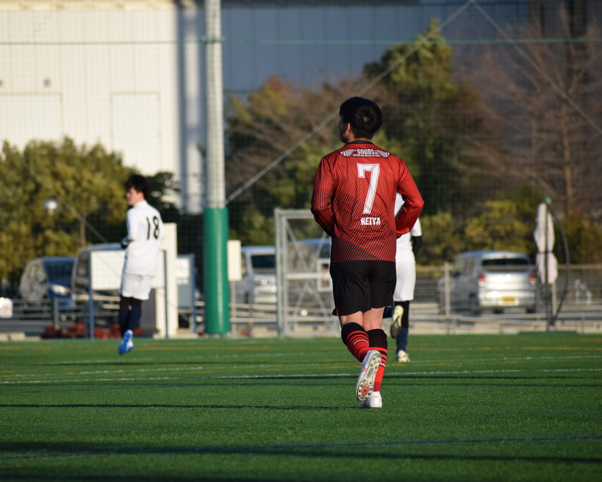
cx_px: 266
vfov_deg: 4.2
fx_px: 6646
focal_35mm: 373
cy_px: 241
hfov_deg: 5.2
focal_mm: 220
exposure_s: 1/1600
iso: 400
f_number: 7.1
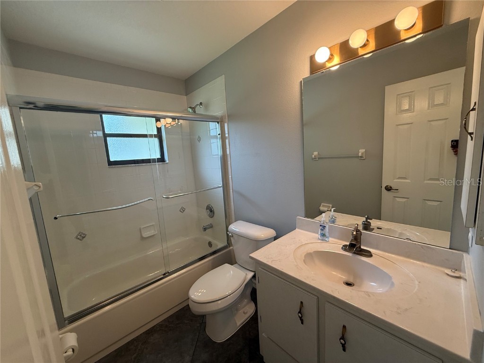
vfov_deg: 85.7
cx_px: 242
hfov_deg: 102.1
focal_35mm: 14
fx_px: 196
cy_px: 182
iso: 250
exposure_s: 1/120
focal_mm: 2.22
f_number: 2.2
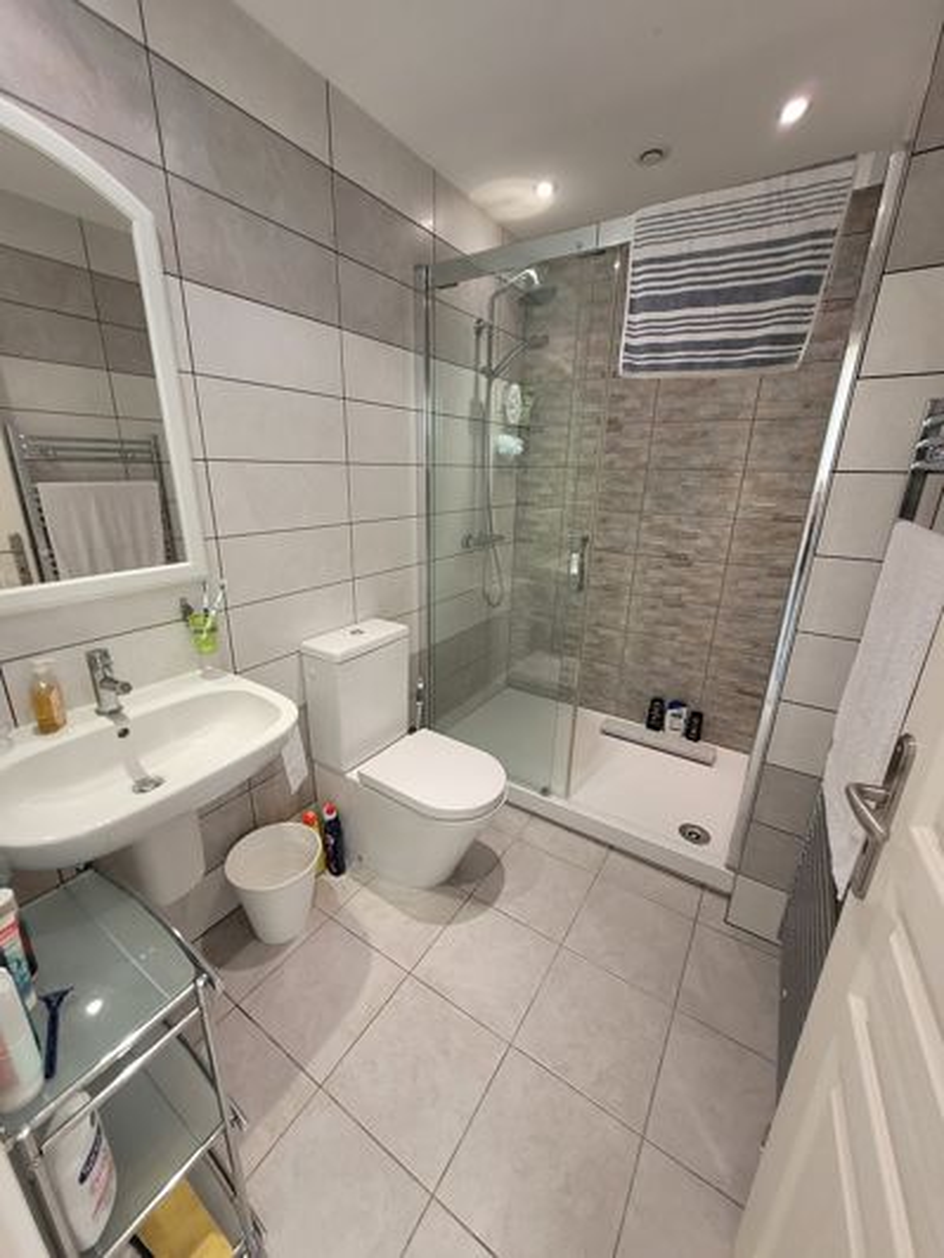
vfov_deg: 106.2
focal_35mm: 13
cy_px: 629
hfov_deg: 89.9
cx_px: 472
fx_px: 473
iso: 100
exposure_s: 1/50
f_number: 2.2
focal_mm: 1.74
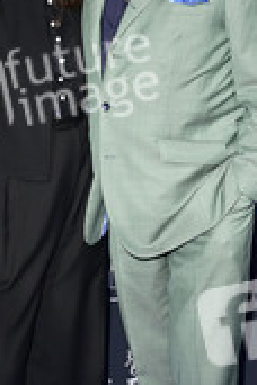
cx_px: 108
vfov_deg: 22.9
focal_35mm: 89
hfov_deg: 15.4
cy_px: 200
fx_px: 953
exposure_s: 1/250
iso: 1000
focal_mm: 38
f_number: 5.6
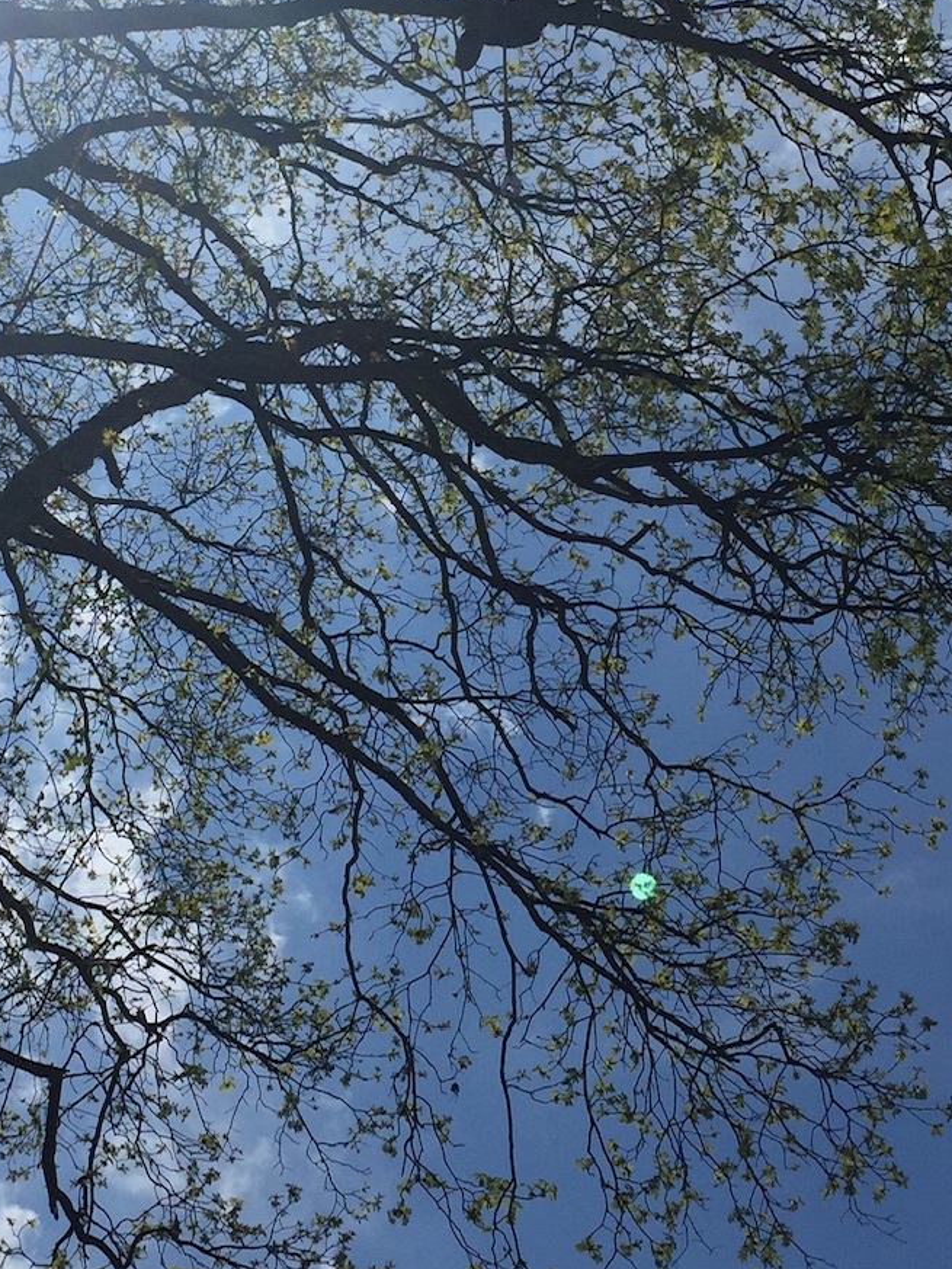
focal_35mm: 68
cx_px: 256
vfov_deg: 28.1
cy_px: 305
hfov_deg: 21.5
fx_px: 2493
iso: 32
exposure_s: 1/9901
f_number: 2.2
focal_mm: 4.15
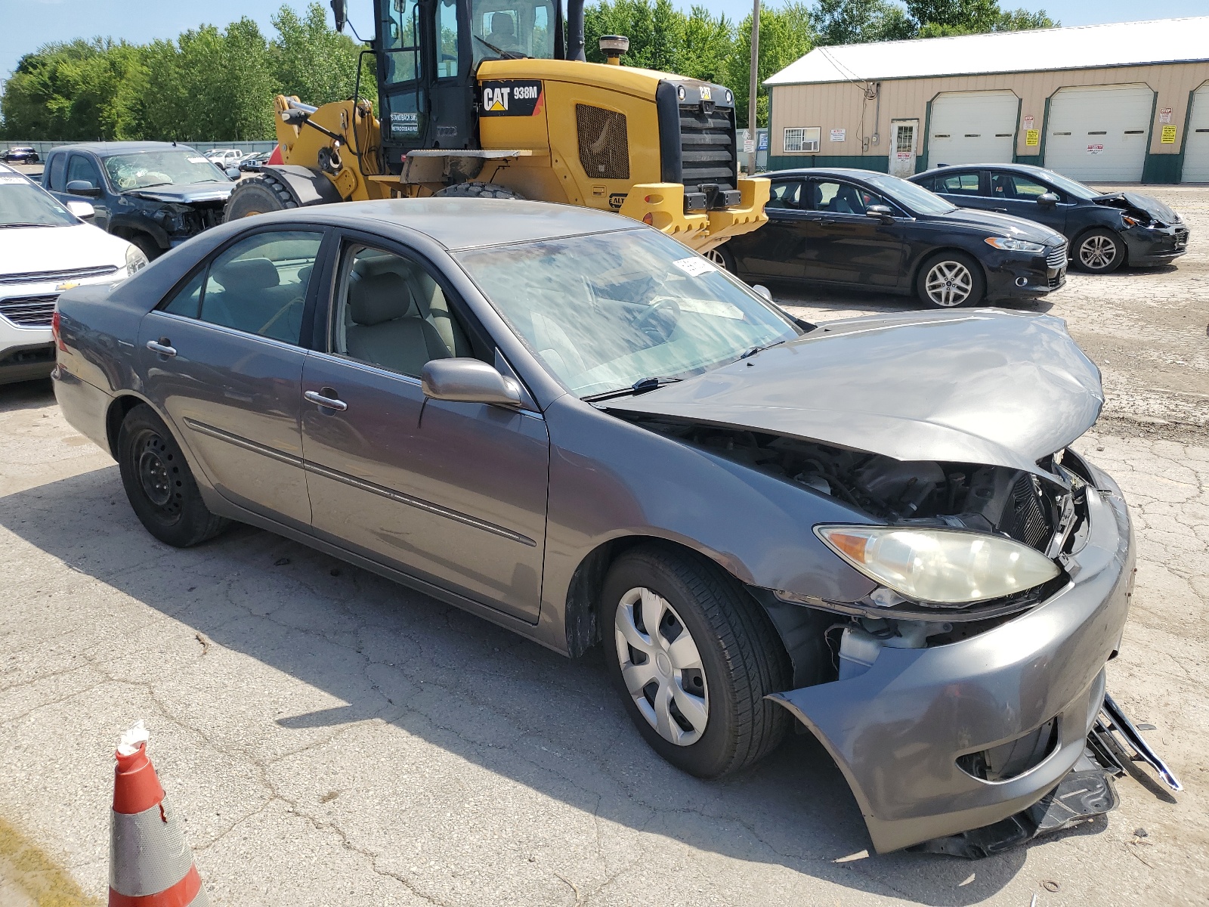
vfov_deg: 53.1
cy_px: 454
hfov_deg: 67.3
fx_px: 908
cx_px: 604
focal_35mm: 26
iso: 50
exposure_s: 1/3333
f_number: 1.5
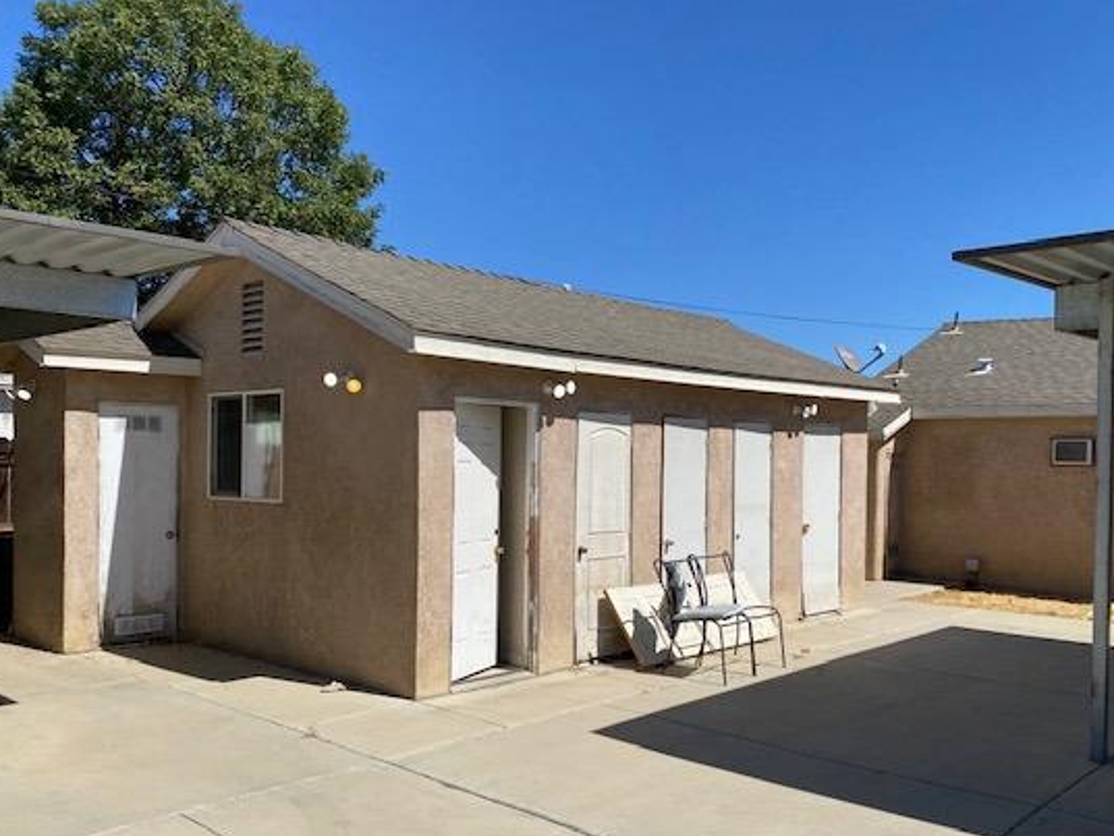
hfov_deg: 58.3
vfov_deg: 45.3
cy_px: 494
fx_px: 998
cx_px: 600
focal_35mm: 31
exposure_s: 1/4444
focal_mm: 4.25
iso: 32
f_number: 1.8
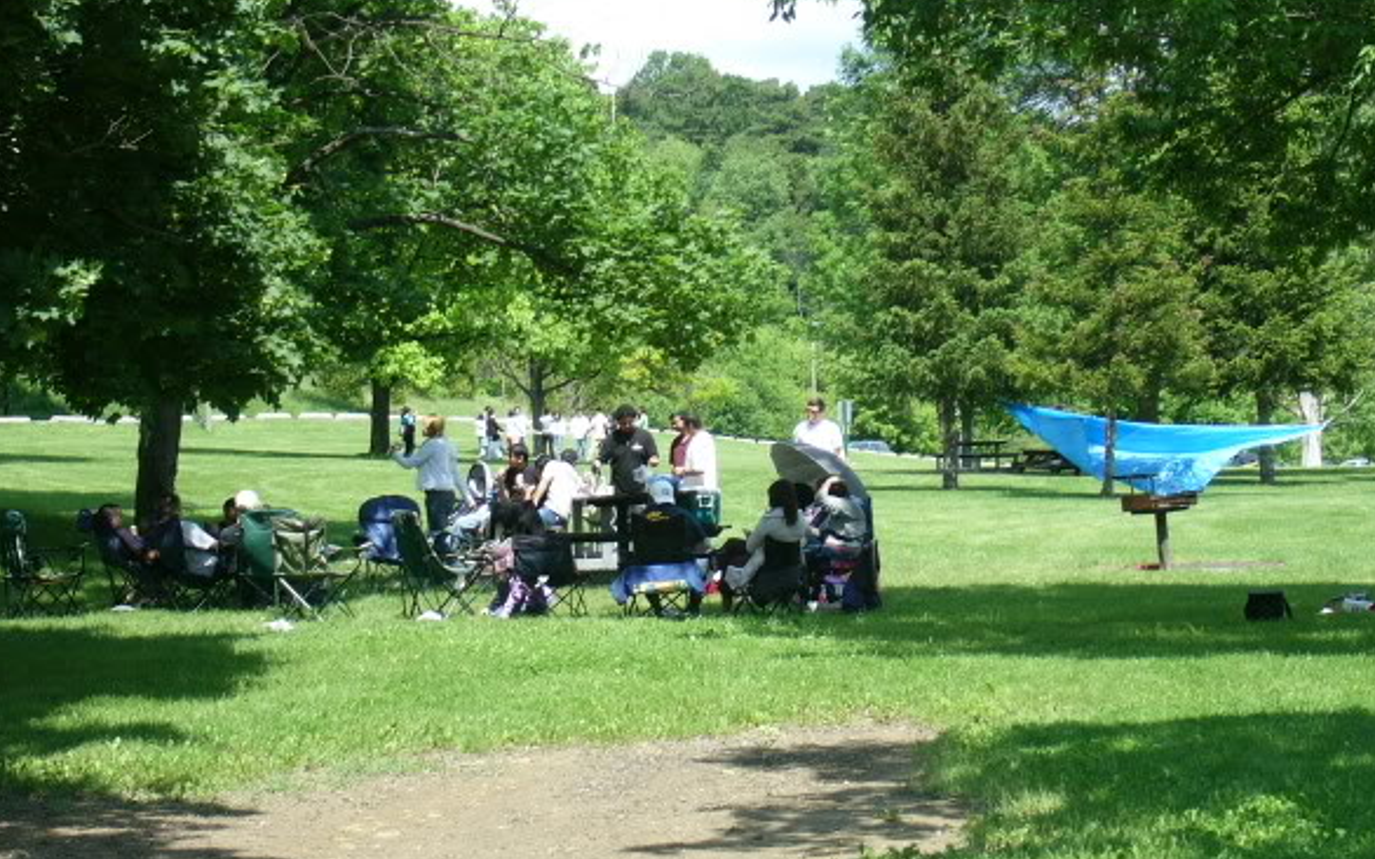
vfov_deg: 12.7
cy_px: 491
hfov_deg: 20.2
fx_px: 3859
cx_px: 685
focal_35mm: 103
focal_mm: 14.7
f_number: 4.6
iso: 50
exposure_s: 1/160
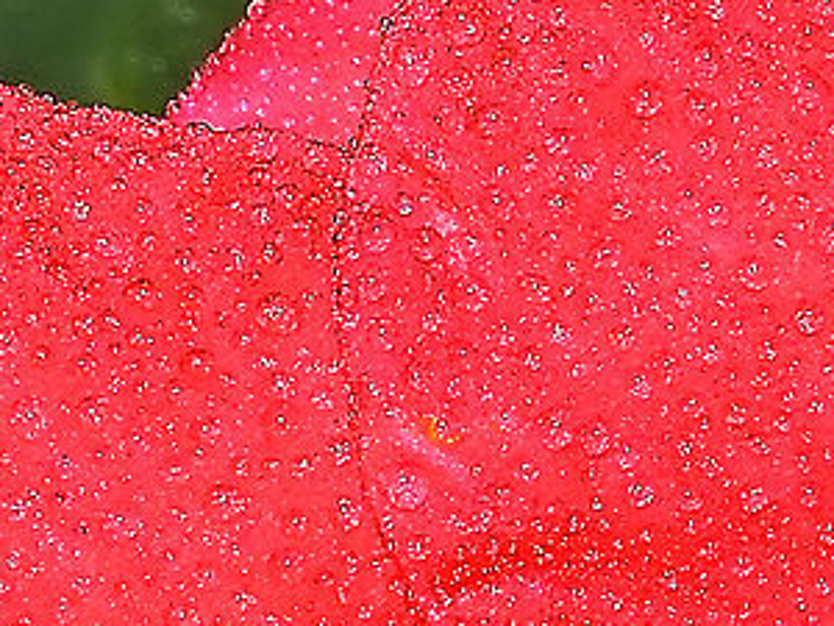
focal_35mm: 611
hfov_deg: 3.2
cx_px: 1999
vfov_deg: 2.4
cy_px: 1486
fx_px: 14717
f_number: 16
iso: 100
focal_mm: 53
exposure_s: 1/60
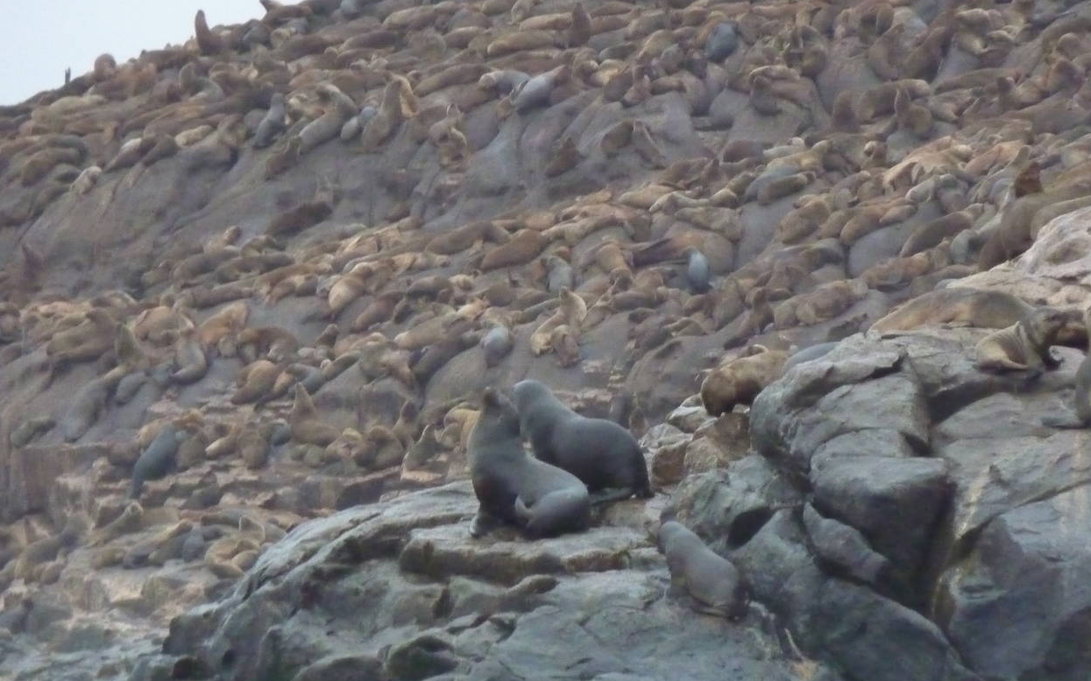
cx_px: 644
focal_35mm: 286
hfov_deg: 7.3
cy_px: 300
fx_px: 8503
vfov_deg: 4.6
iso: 1250
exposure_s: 1/250
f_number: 4.6
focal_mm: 34.4
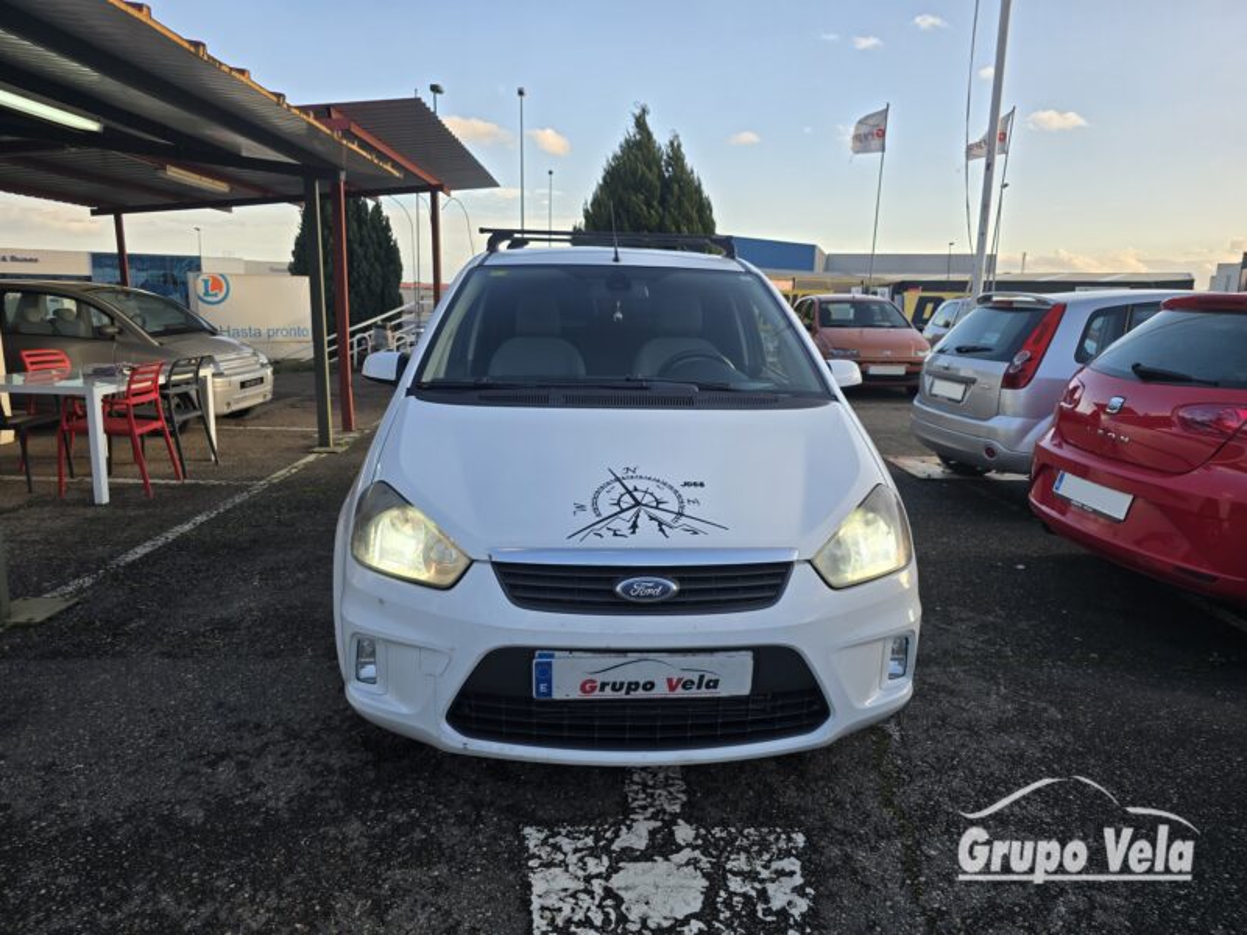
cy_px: 468
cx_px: 624
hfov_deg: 73.9
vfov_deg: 58.9
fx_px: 829
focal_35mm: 23
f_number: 1.7
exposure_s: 1/149
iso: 12
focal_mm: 6.3
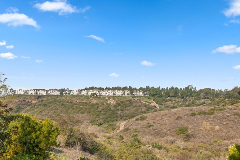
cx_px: 127
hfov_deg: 47.4
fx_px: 273
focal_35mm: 41
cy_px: 97
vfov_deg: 32.5
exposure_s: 1/250
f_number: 8
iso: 100
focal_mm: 31
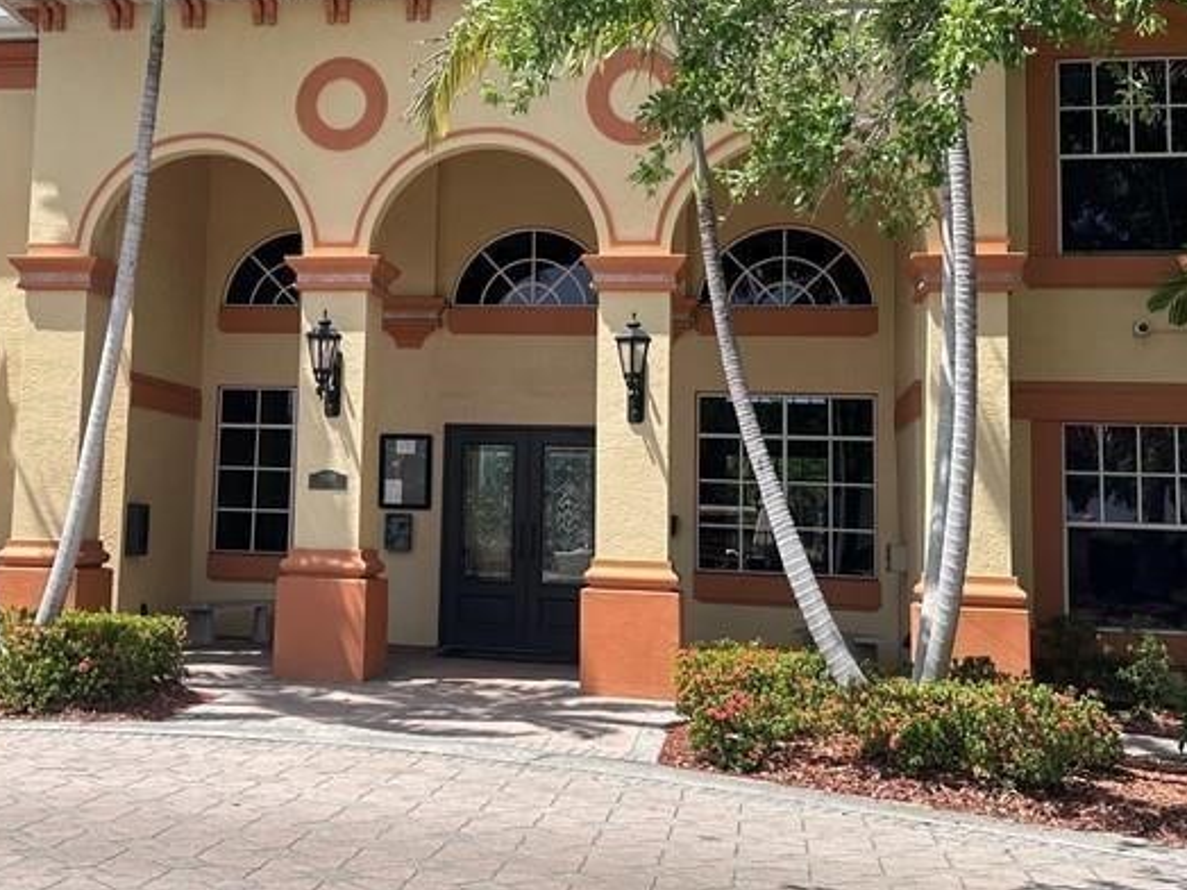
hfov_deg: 40.0
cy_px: 350
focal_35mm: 47
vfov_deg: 30.8
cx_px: 406
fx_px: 1611
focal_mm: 6.86
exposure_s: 1/2070
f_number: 1.78
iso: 80
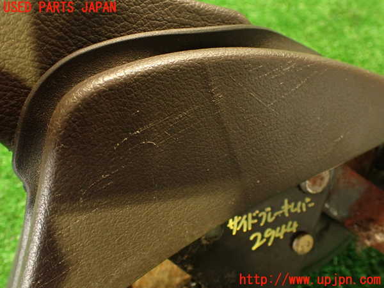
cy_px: 144
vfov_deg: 44.2
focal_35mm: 32
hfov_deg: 56.8
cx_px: 192
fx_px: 355
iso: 800
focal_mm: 5.79
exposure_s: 1/25
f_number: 2.4
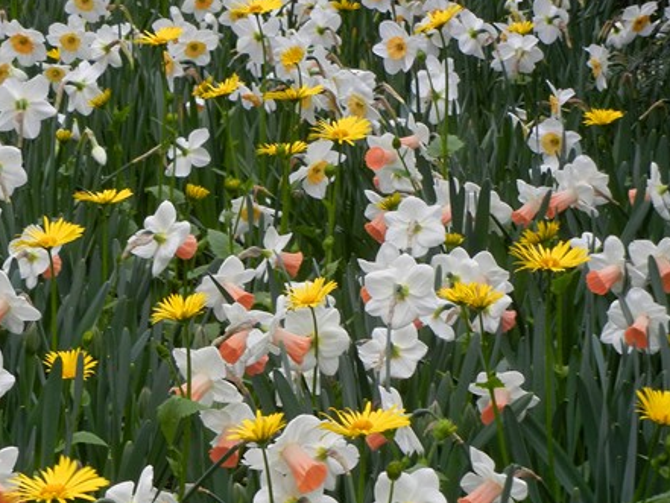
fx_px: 3582
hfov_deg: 10.6
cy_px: 325
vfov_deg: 8.0
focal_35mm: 185
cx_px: 68
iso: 160
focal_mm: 18.3
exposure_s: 1/66.5
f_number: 4.5
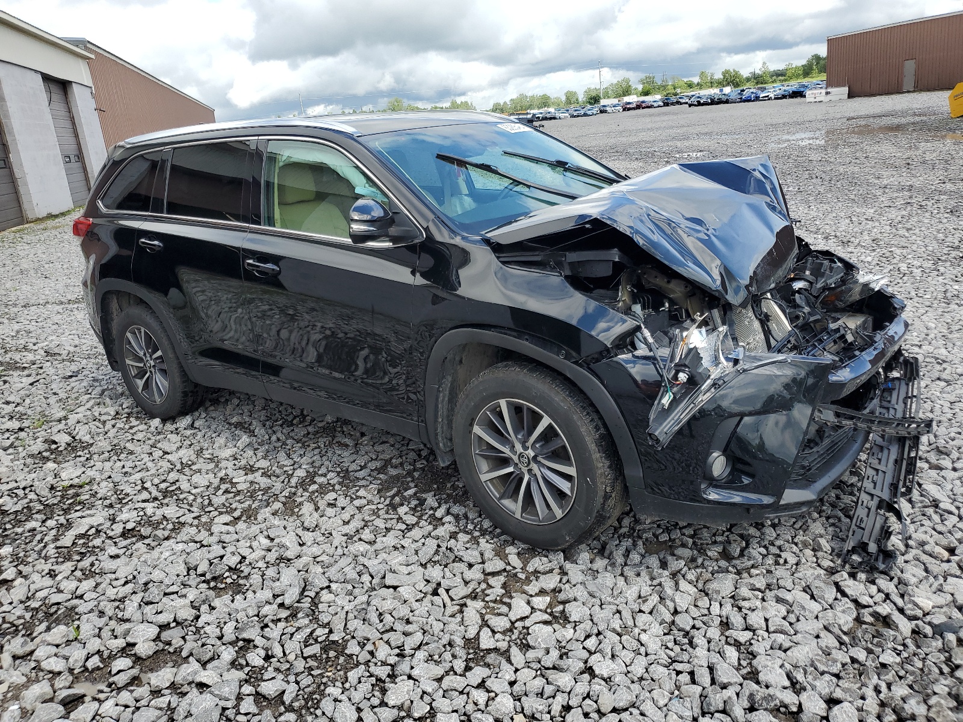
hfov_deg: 67.3
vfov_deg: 53.1
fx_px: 723
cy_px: 361
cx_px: 482
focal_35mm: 26
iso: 50
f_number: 1.5
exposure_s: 1/1667
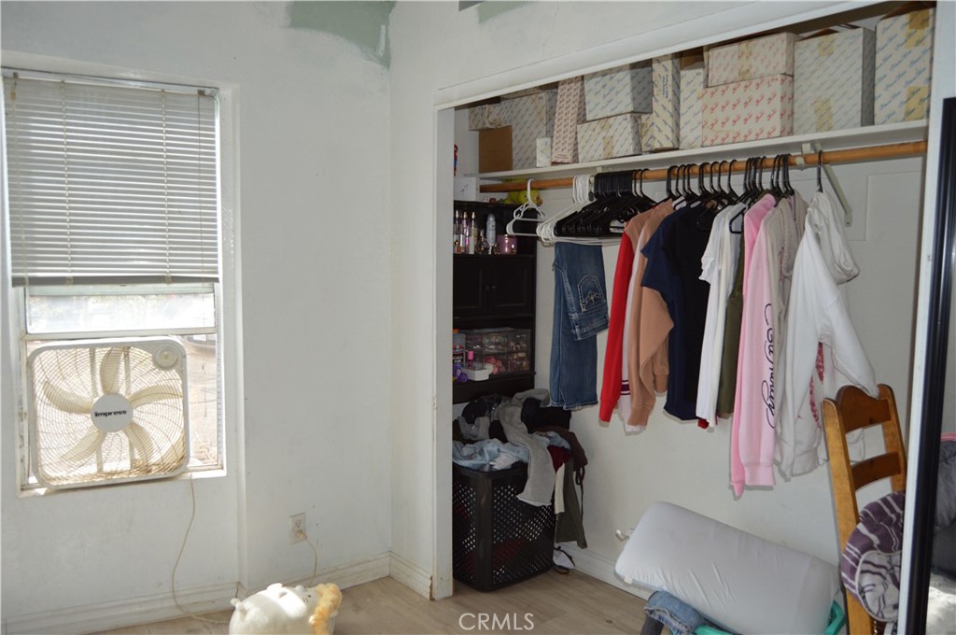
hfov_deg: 67.4
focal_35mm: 27
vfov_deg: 47.8
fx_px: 716
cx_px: 478
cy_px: 318
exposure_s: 1/125
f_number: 4
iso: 250
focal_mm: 18
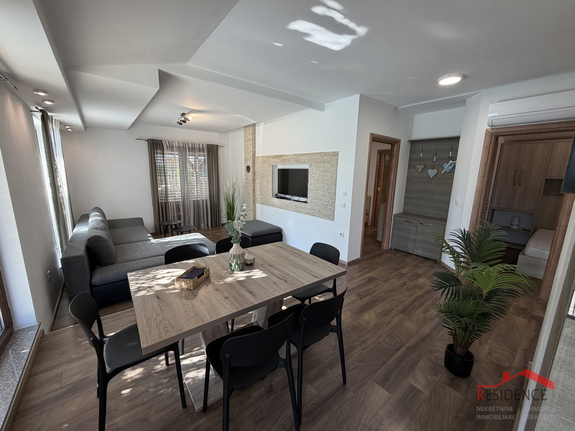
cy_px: 216
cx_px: 288
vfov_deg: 85.7
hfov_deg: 102.1
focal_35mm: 14
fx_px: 233
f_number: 2.2
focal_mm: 2.22
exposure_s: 1/100
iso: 160
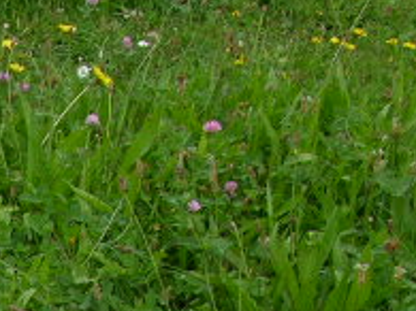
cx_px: -427
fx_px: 2210
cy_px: 778
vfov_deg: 7.5
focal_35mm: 184
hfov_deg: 9.9
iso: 50
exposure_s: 1/157
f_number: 5
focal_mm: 8.9
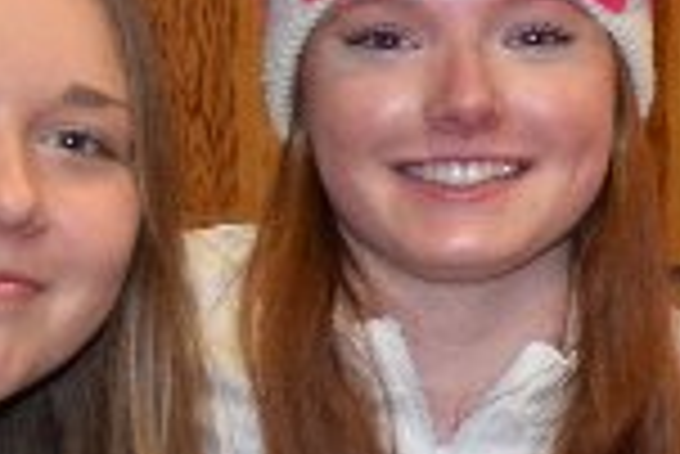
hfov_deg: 9.4
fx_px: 3762
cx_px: 1522
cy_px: 443
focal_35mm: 199
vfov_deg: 6.9
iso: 800
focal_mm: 20
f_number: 3.5
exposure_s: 1/60
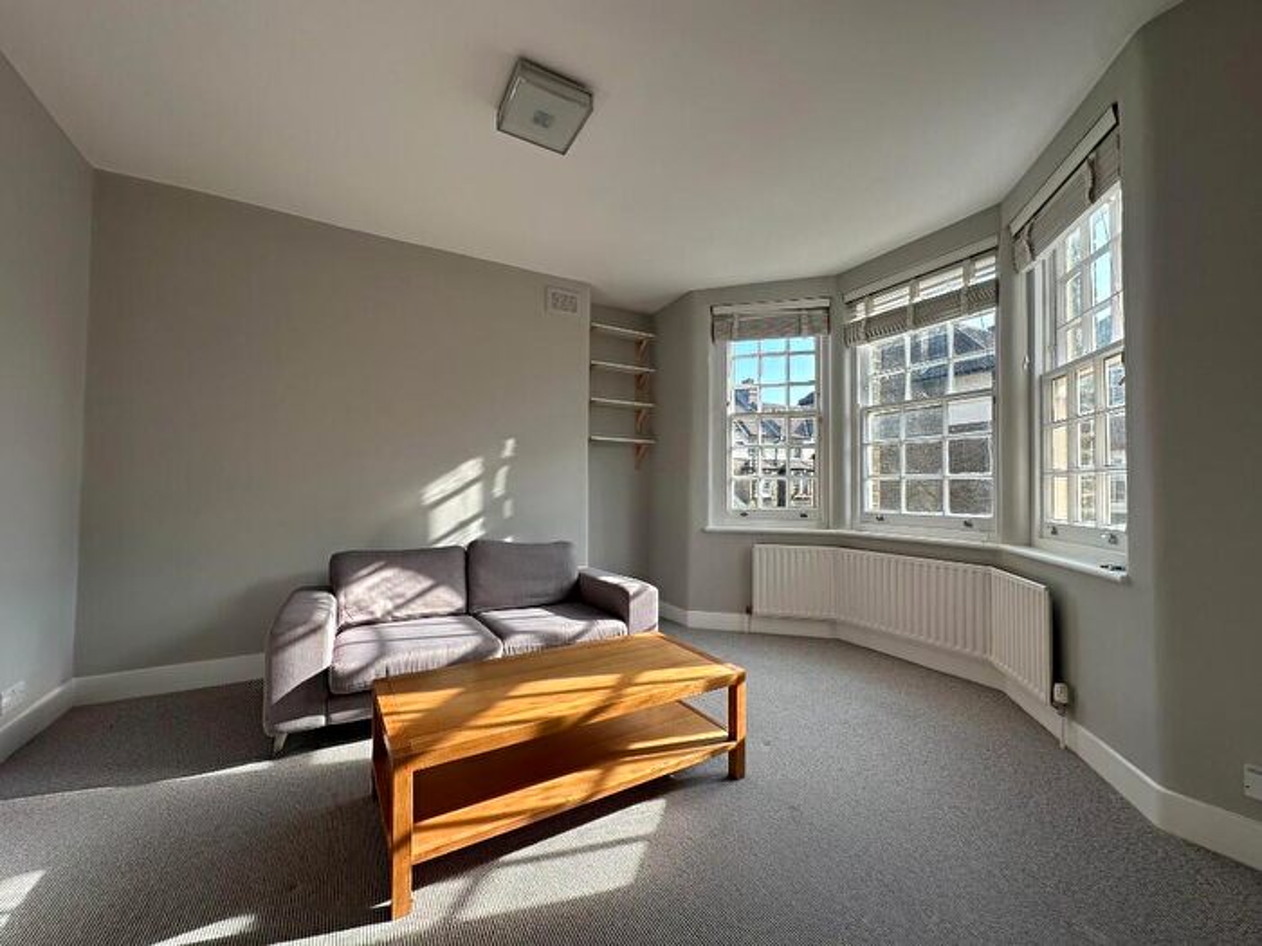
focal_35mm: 14
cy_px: 473
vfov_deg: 85.7
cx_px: 631
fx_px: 510
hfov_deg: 102.1
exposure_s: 1/304
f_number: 2.2
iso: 40
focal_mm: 2.22
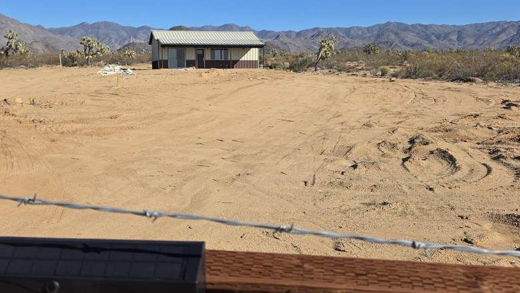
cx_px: 235
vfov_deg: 29.0
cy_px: 135
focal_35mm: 41
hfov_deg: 49.3
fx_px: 565
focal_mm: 6.25
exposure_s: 1/7333
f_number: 1.7
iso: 80
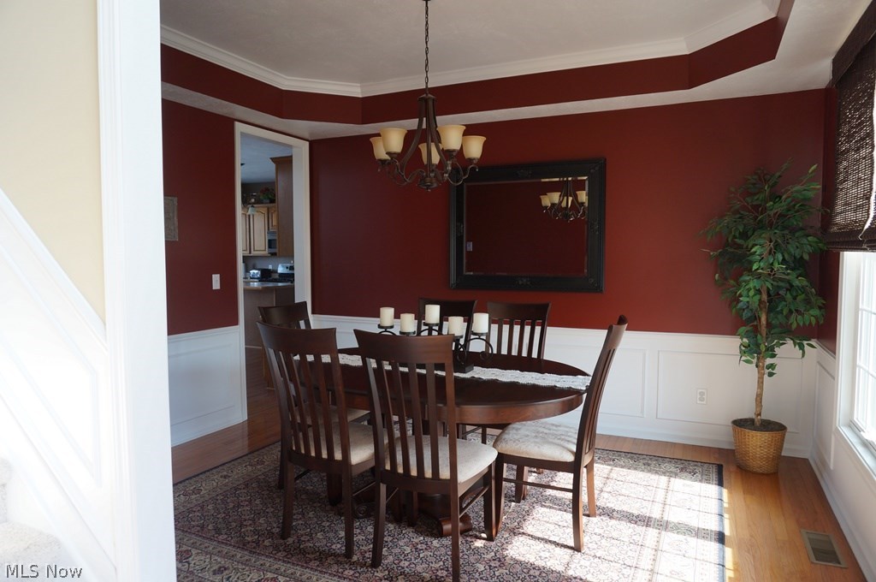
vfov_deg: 53.0
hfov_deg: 73.8
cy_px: 291
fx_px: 583
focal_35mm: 24
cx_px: 438
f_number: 4
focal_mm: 16
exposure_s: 1/60
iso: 200
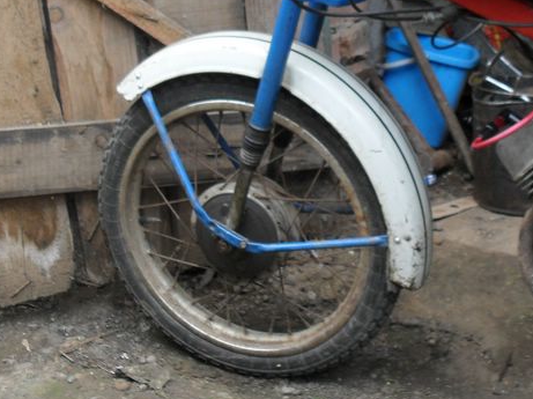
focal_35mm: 66
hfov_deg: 29.0
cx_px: 393
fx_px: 1015
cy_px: 77
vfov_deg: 21.9
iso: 80
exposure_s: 1/90
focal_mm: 6.3
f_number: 2.8
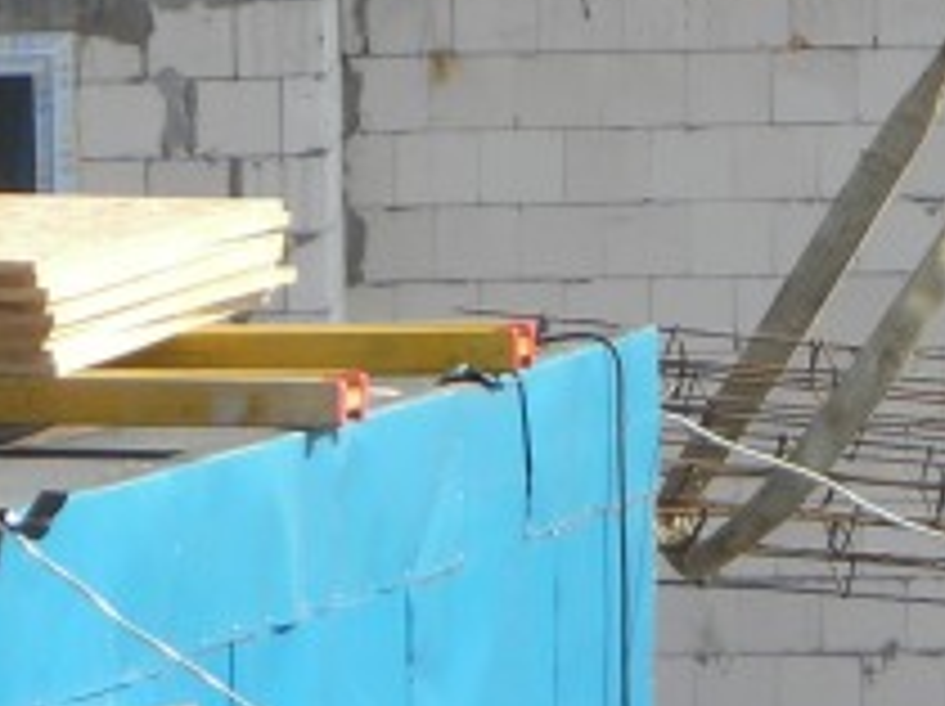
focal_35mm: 442
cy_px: -594
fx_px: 12053
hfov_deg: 4.5
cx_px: 752
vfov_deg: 3.3
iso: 50
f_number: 5.3
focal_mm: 19.2
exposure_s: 1/179
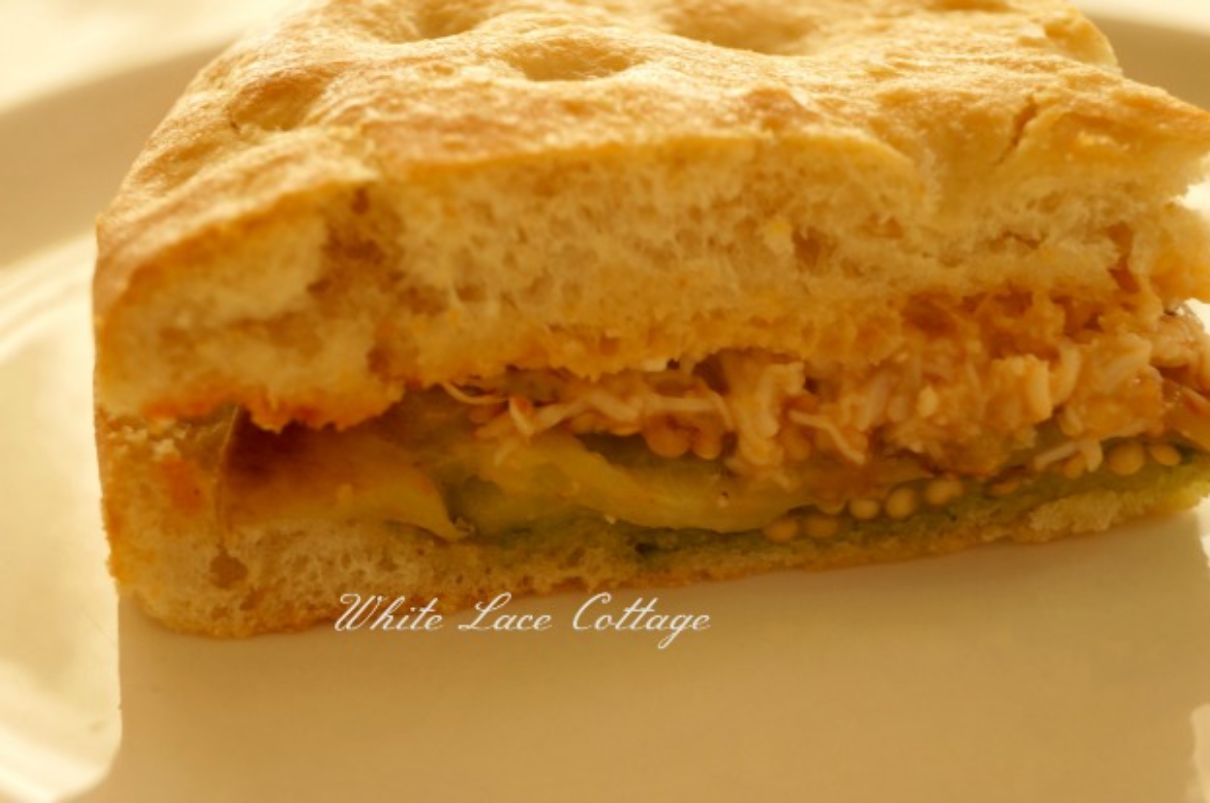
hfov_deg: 24.6
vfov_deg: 16.5
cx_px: 605
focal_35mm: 82
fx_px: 2769
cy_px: 402
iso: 100
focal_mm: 55
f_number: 5.6
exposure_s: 1/10
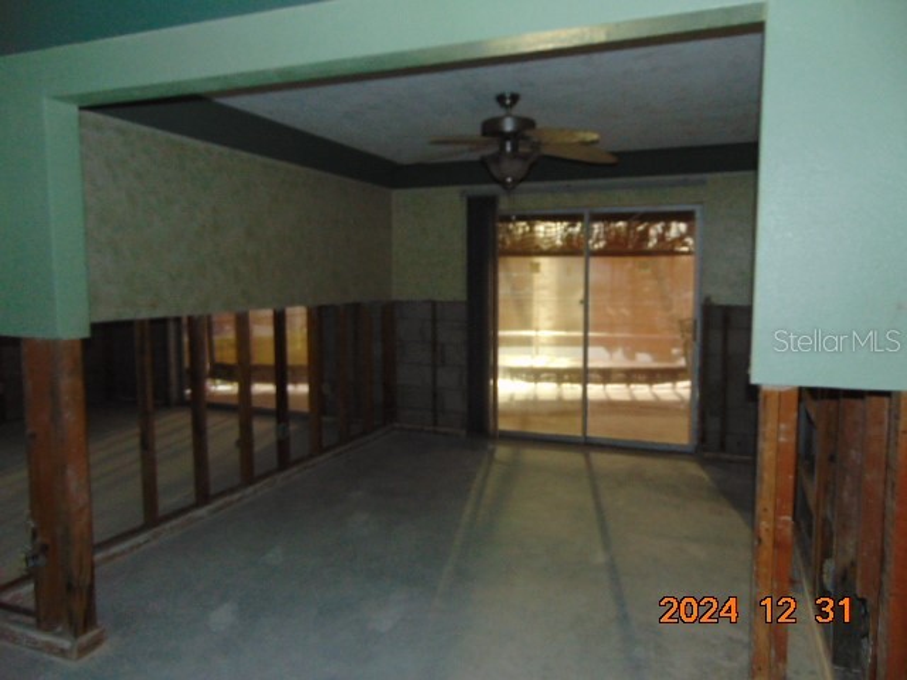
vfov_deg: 54.9
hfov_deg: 69.4
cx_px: 454
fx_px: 655
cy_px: 340
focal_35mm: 25
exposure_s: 1/30
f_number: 3
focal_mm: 4.5
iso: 200
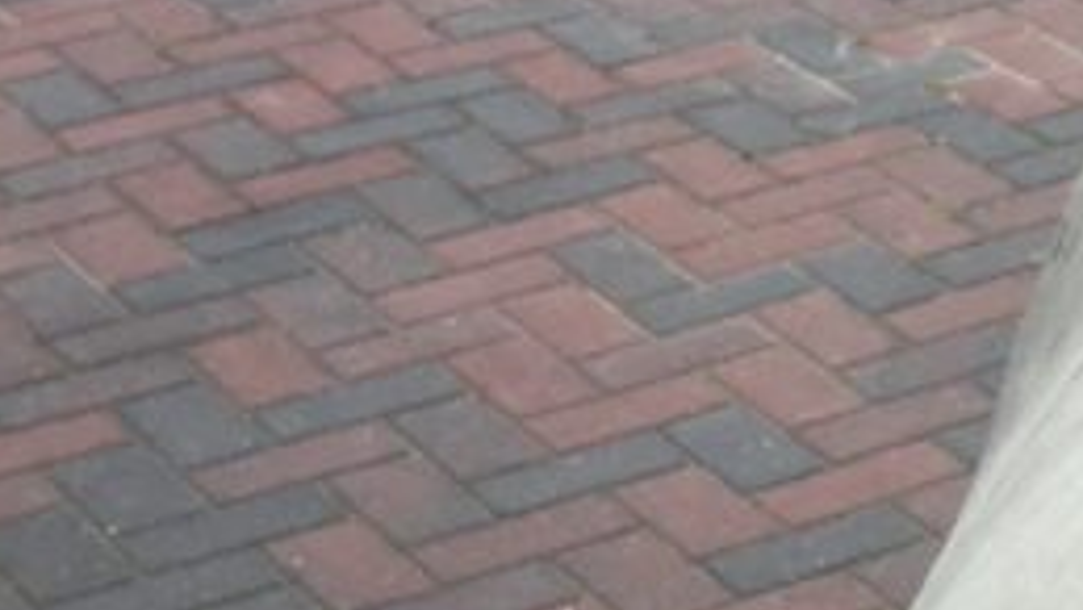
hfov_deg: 15.3
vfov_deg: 9.7
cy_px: 514
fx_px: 3591
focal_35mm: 125
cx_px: 1794
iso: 32
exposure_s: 1/1582
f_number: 2.2
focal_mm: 4.15
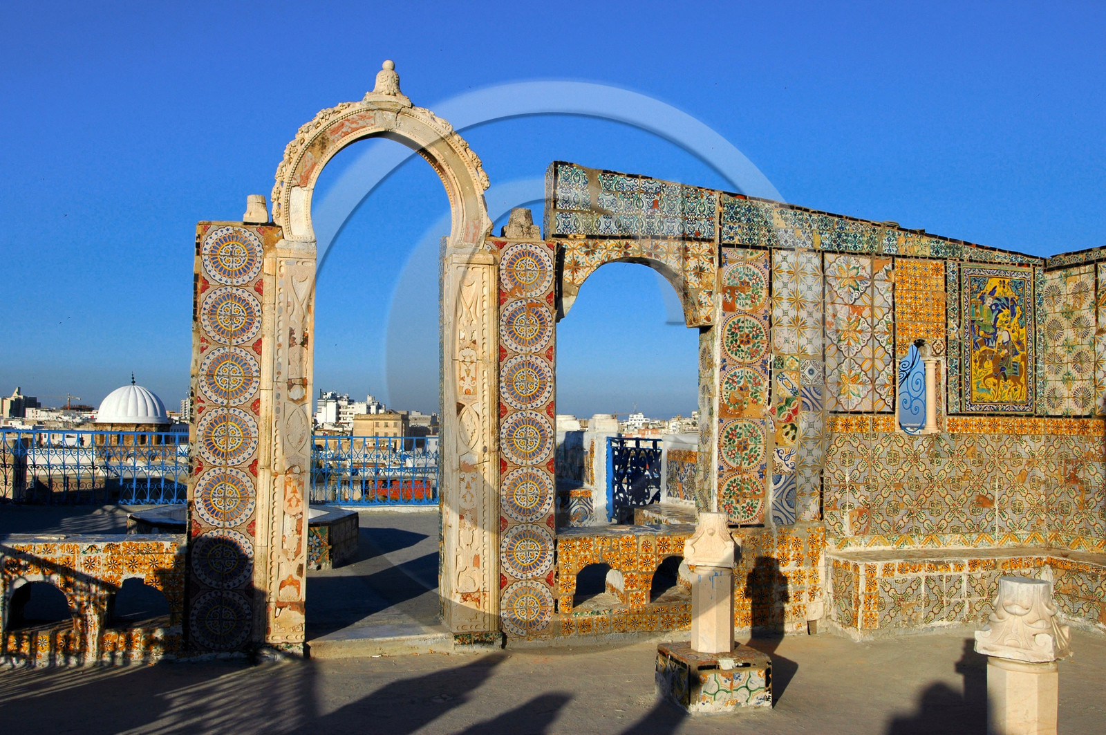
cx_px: 553
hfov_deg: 57.3
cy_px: 368
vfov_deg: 39.9
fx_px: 1013
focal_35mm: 33
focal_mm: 22
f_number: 10
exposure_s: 1/400
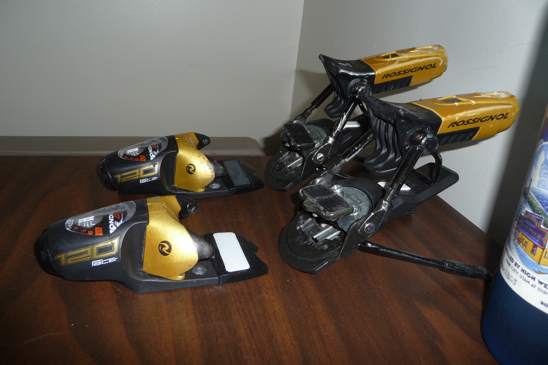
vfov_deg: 43.5
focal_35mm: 30
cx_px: 268
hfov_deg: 61.9
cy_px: 154
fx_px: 457
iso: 100
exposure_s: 1/30
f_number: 3.3
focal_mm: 4.7
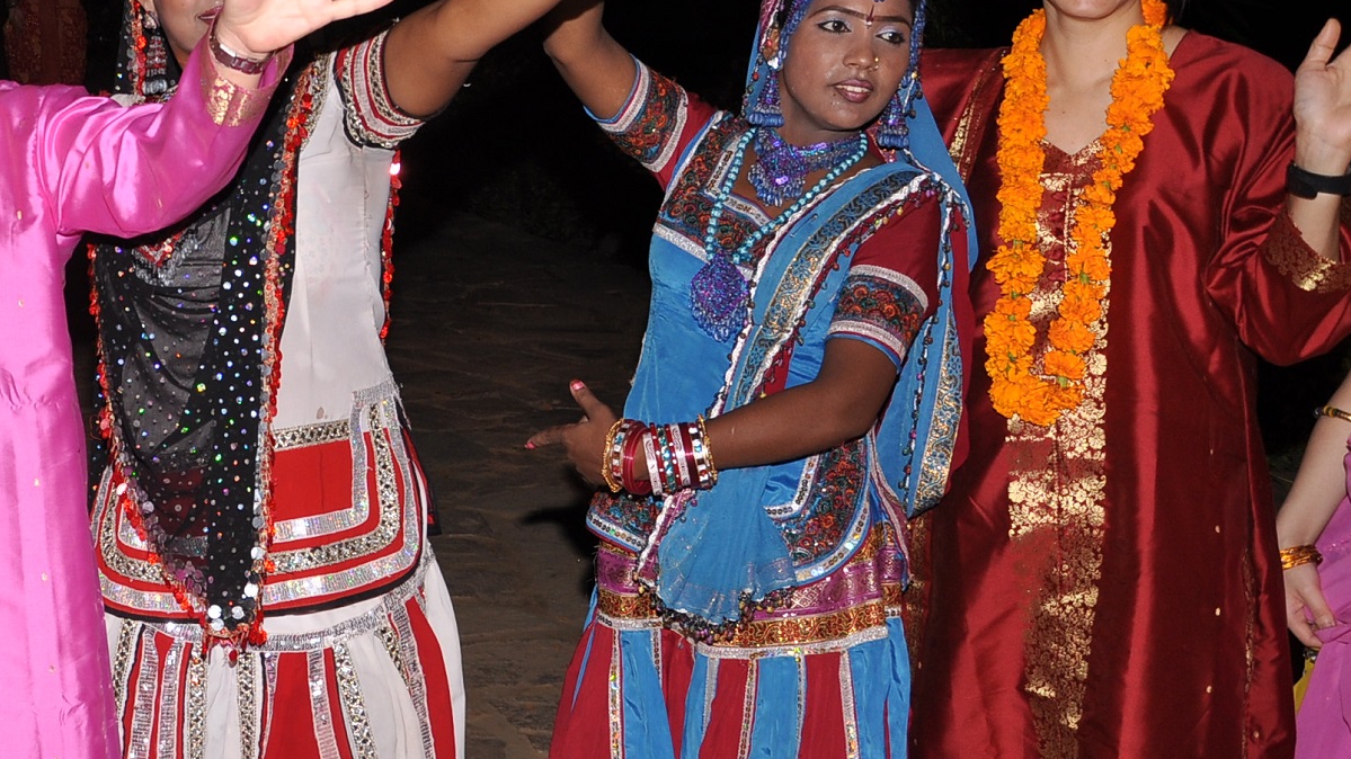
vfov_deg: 18.1
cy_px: 184
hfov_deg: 29.8
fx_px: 2366
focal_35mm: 66
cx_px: 9
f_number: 5.6
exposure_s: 1/125
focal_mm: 21
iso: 250
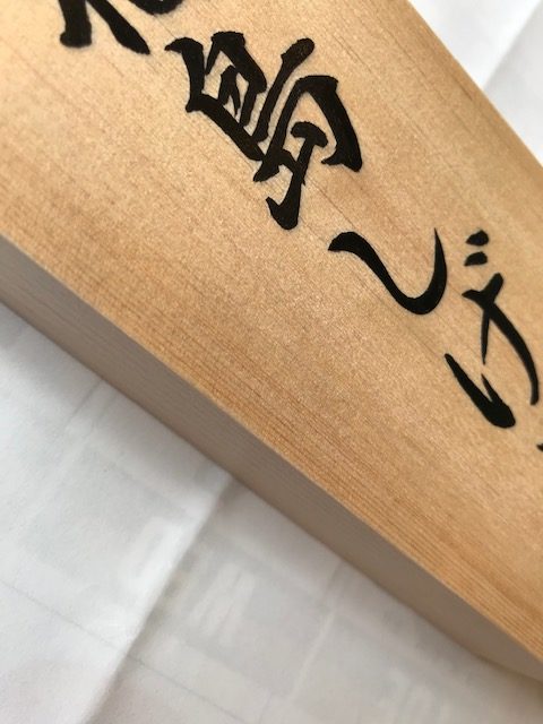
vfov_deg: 63.4
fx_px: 586
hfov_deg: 49.7
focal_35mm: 28
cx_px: 272
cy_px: 362
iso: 20
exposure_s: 1/187
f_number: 1.8
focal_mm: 3.99
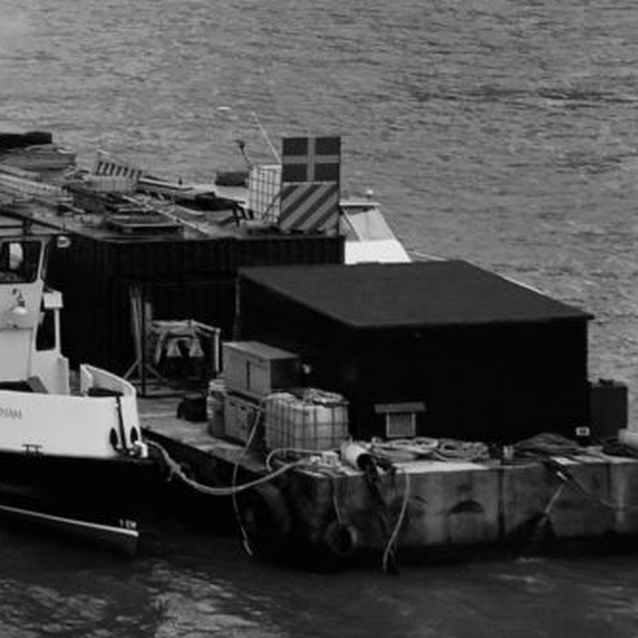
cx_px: -550
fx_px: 4358
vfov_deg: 8.2
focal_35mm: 209
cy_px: -292
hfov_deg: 8.1
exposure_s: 1/640
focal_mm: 17.9
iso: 500
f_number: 4
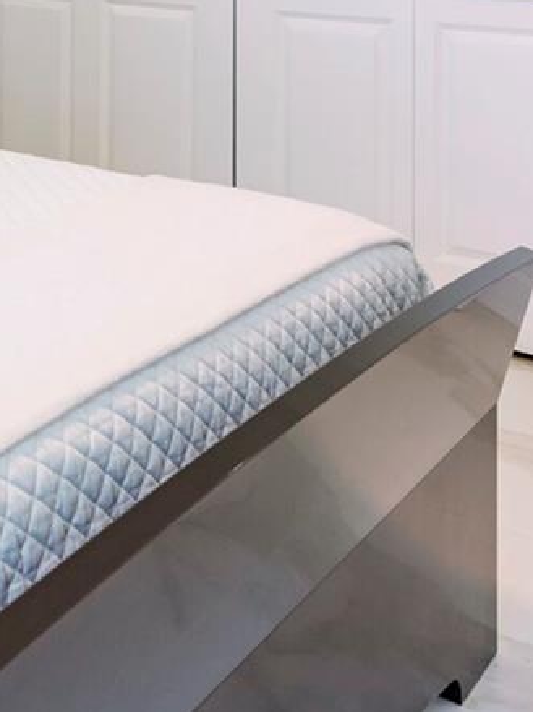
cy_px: -103
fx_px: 1150
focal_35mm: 56
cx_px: -365
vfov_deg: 30.2
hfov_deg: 20.4
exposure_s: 1/200
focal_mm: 16
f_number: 8
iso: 250
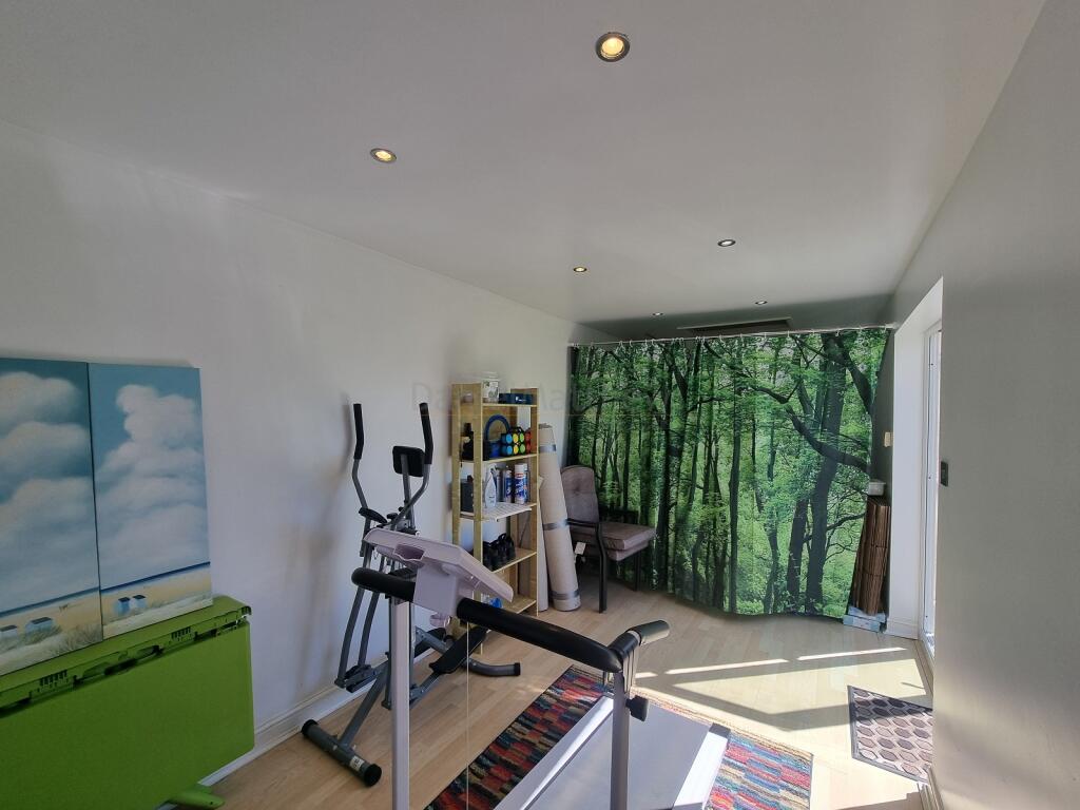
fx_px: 406
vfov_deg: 89.9
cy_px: 405
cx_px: 540
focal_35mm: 13
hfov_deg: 106.2
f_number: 2.2
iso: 50
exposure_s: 1/564
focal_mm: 2.2
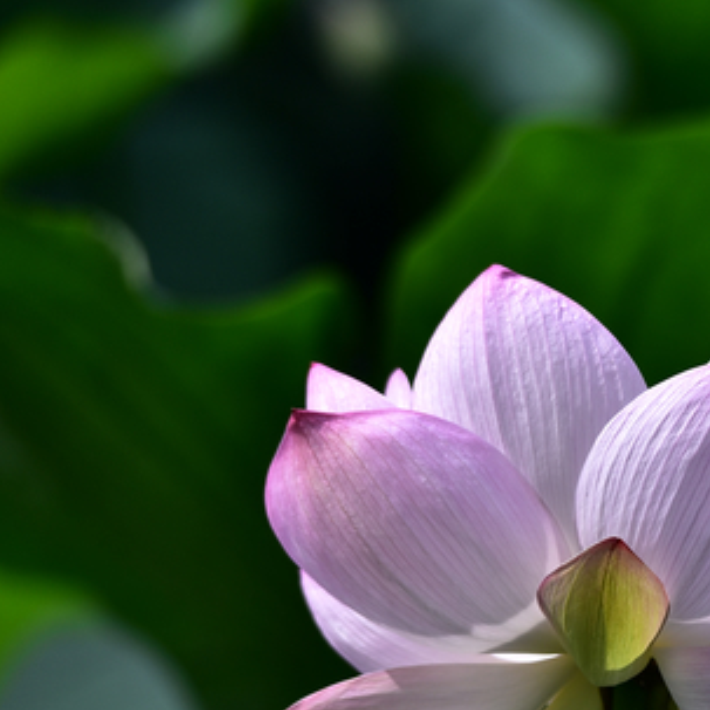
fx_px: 14086
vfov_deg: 2.9
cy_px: 478
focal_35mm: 607
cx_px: 858
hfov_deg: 2.9
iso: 200
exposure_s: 1/1250
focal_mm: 270
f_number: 5.6
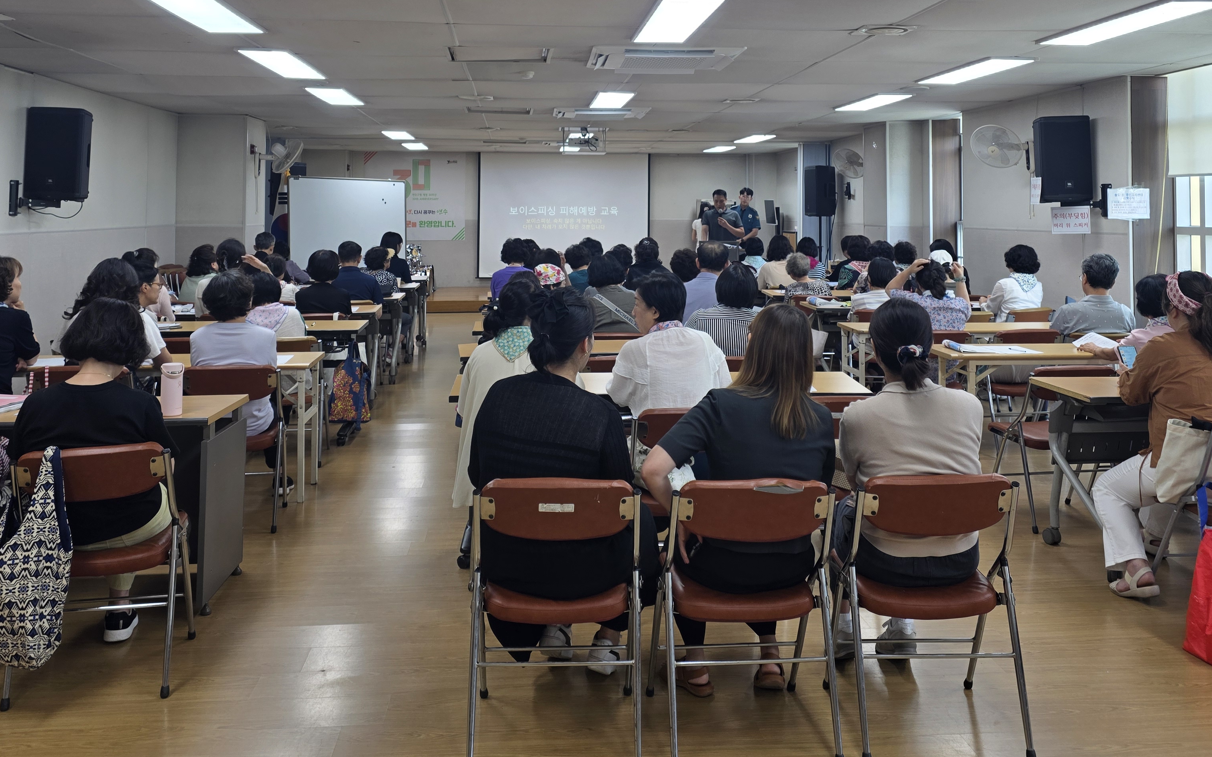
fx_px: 1057
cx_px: 613
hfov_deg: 59.6
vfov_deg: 38.4
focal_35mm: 32
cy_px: 191
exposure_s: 1/120
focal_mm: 6.3
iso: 64
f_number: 1.7
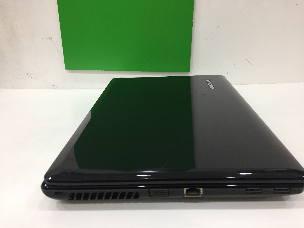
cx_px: 152
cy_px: 114
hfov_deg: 61.7
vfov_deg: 48.2
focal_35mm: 29
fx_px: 255
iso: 100
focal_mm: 4.15
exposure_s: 1/33
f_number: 2.2
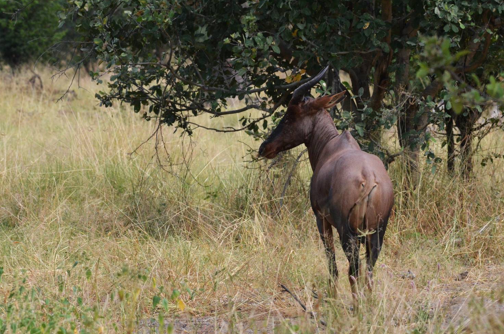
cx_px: 252
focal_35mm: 407
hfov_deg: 5.1
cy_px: 167
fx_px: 5687
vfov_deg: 3.4
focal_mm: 250
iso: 2500
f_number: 11
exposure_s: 1/2000
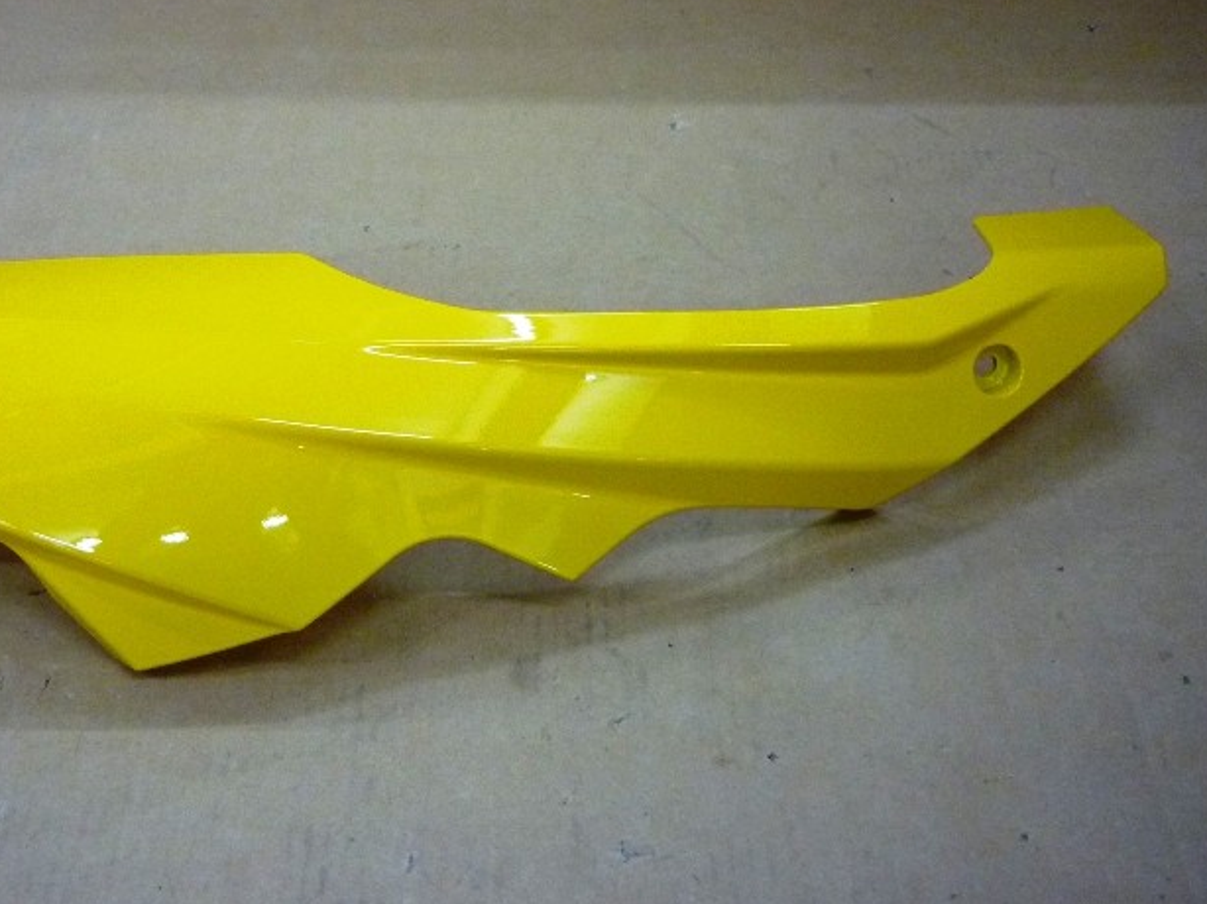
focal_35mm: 43
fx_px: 1499
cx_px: 448
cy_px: 338
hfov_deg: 43.5
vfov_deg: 33.4
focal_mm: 5.5
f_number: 2.8
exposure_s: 1/30
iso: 400
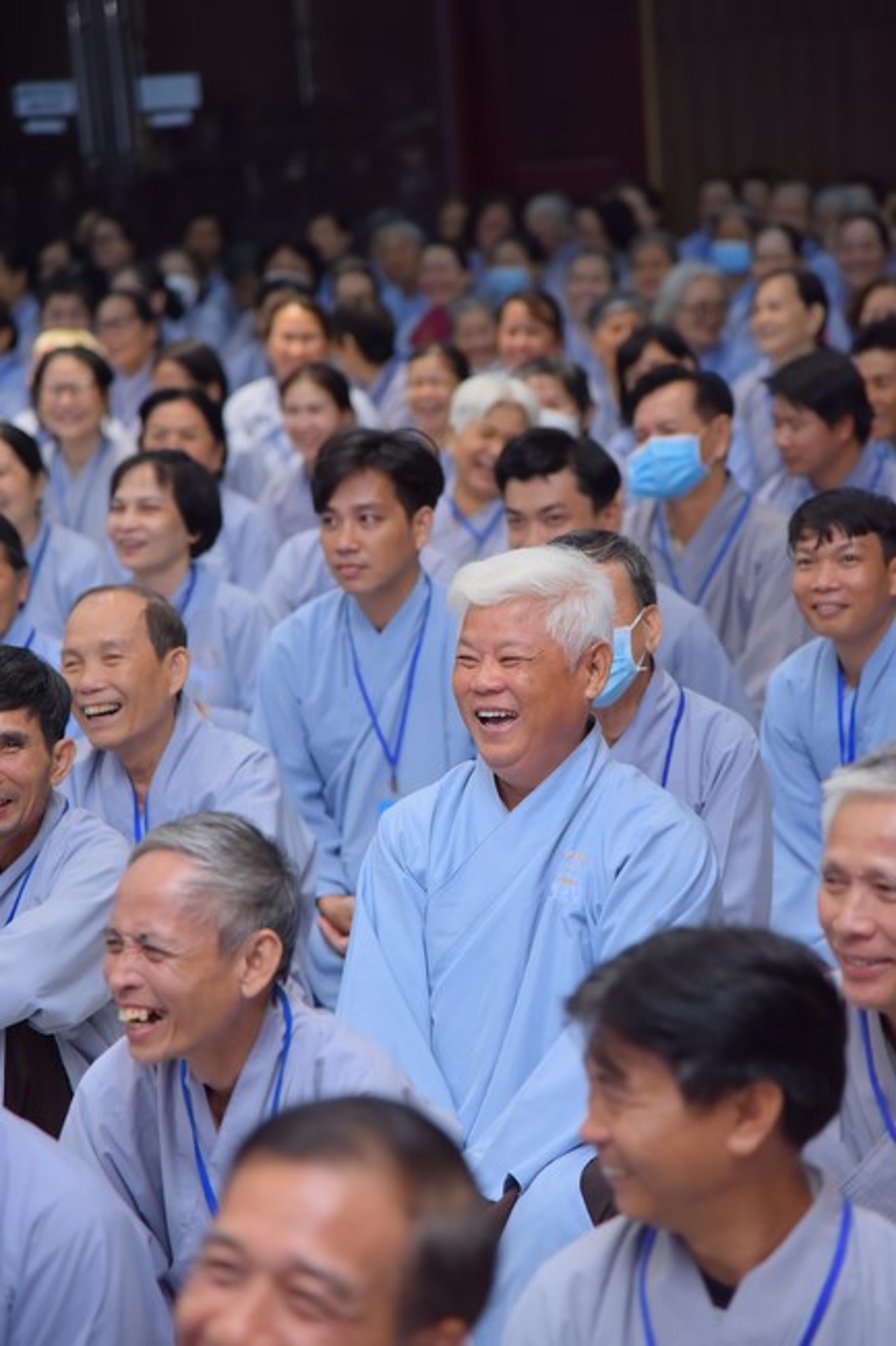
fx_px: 4482
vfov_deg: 17.1
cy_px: 673
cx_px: 448
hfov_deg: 11.4
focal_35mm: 120
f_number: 4
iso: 1250
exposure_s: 1/160
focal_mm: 120
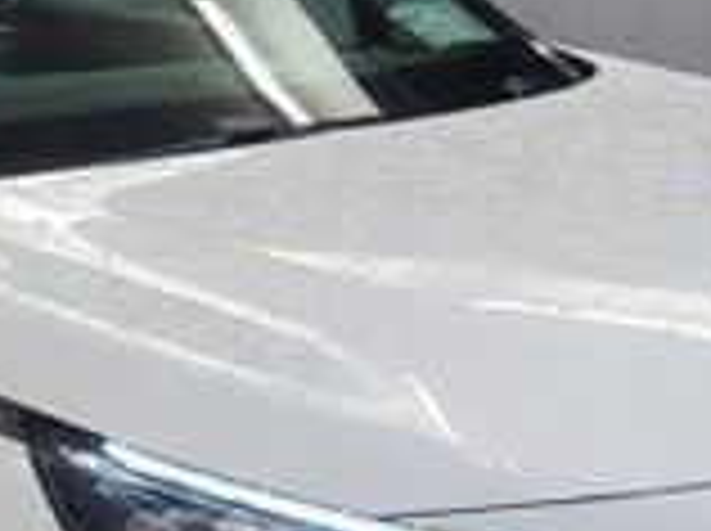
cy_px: 508
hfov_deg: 19.8
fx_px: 2030
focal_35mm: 99
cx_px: 216
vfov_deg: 14.7
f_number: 2
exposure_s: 1/100
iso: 200
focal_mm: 3.08
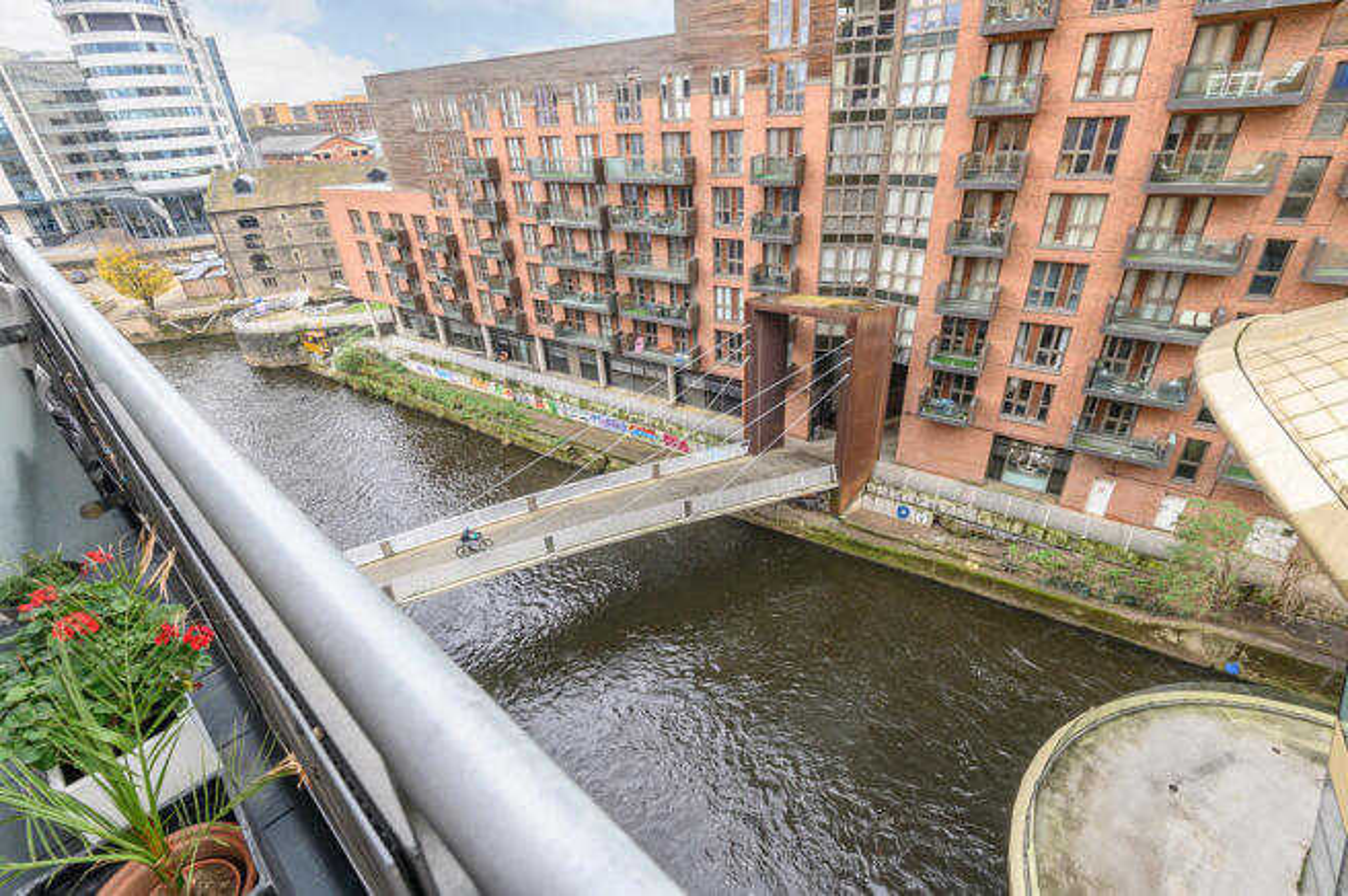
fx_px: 599
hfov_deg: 96.8
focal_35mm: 16
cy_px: 448
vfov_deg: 73.6
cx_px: 674
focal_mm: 16
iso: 500
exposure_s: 1/40
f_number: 8
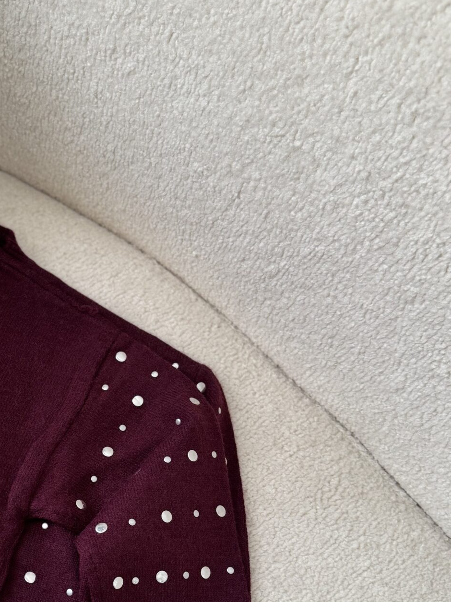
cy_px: 443
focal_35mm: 49
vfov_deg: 38.0
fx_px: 851
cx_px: 59
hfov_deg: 28.7
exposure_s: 1/121
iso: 200
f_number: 1.78
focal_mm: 6.76
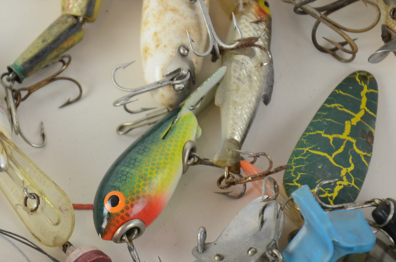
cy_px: 166
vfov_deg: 4.8
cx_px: 120
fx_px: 3127
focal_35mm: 285
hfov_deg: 7.2
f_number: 5.6
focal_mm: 105
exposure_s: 1/60
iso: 500
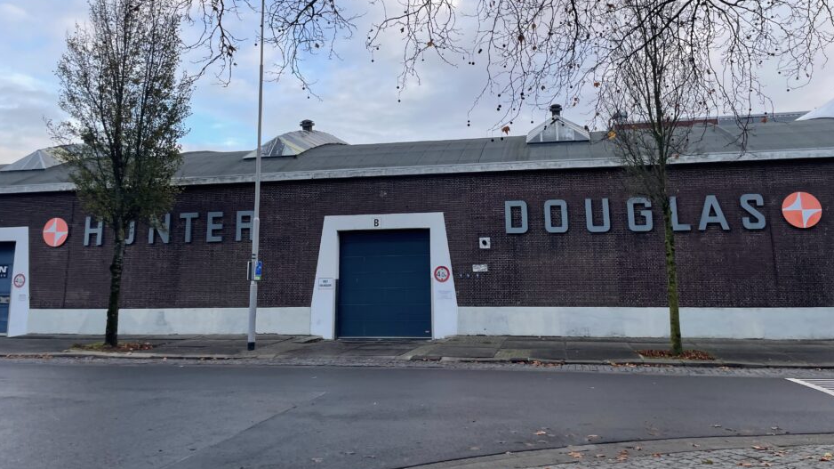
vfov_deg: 39.7
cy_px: 158
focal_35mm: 29
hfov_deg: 66.1
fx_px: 641
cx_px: 423
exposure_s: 1/543
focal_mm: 4.2
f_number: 1.6
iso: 32
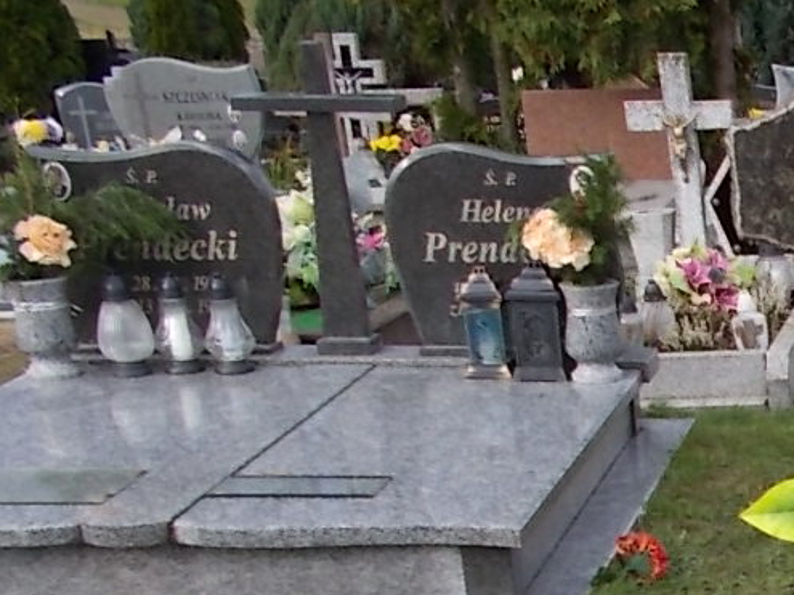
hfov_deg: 20.9
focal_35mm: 84
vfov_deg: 16.6
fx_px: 1926
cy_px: 783
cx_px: 1076
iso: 80
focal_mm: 4.6
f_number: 3.2
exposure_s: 1/400
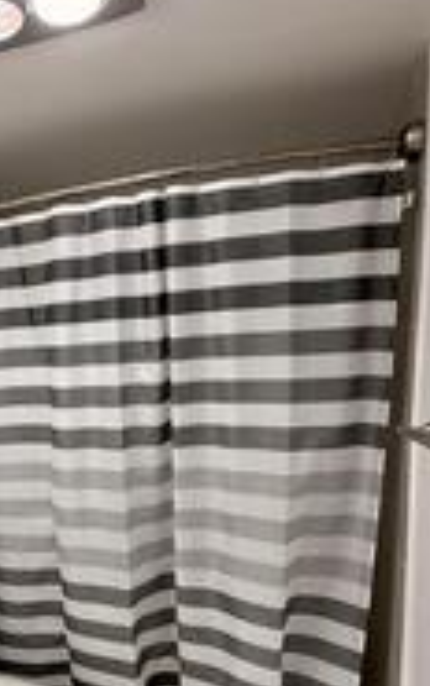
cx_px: -7
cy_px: 441
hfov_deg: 35.4
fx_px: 599
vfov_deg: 58.6
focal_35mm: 32
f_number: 2.2
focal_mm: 2.22
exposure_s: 1/120
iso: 100
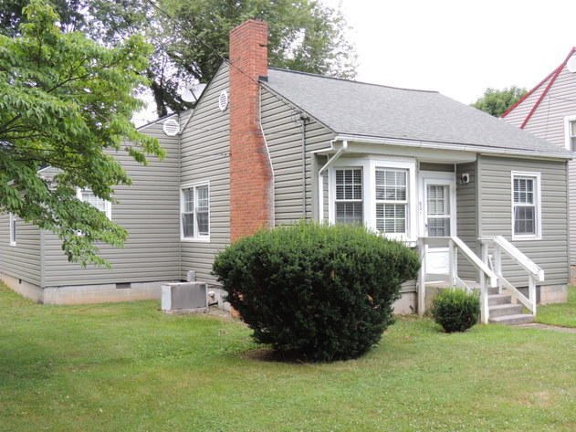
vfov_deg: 35.9
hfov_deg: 46.8
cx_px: 288
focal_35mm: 40
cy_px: 216
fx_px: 665
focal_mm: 7.1
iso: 100
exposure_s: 1/60
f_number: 3.3
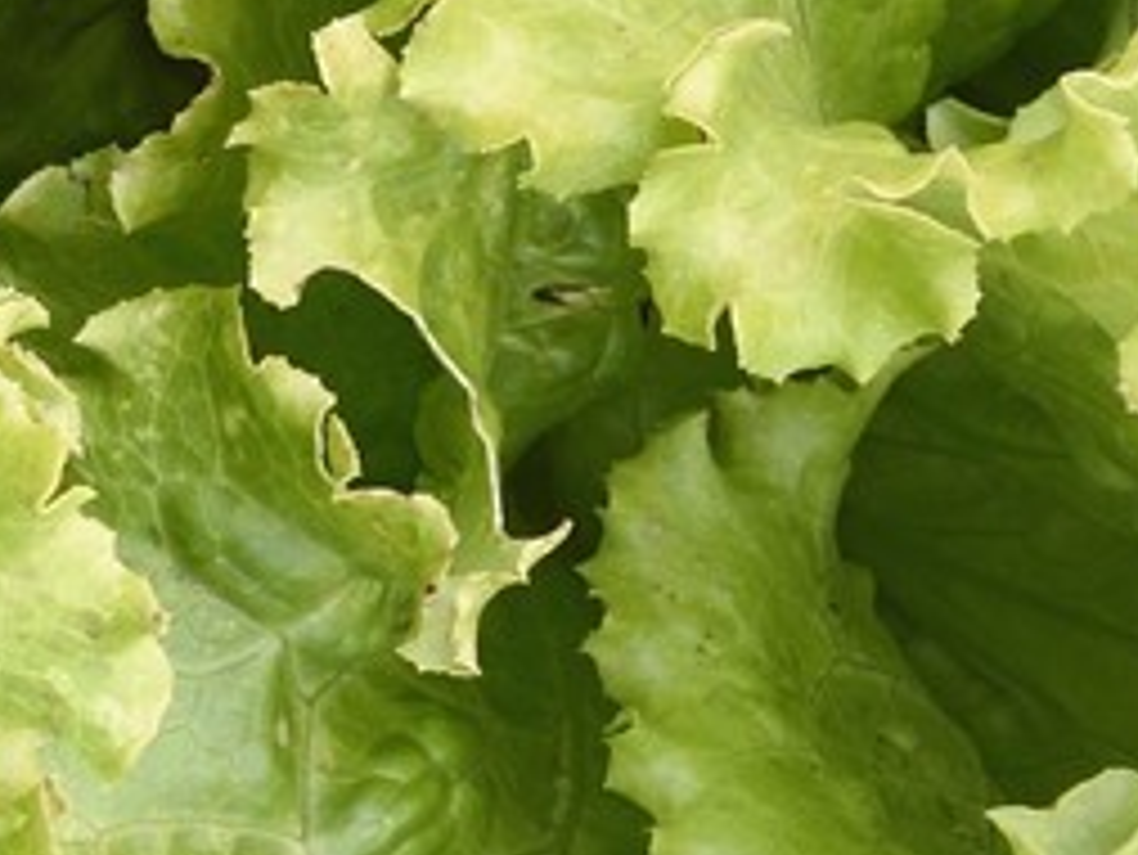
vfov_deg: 3.9
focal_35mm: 377
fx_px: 12400
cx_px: -2325
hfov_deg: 5.0
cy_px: 1125
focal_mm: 62
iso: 400
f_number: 18
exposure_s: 1/160
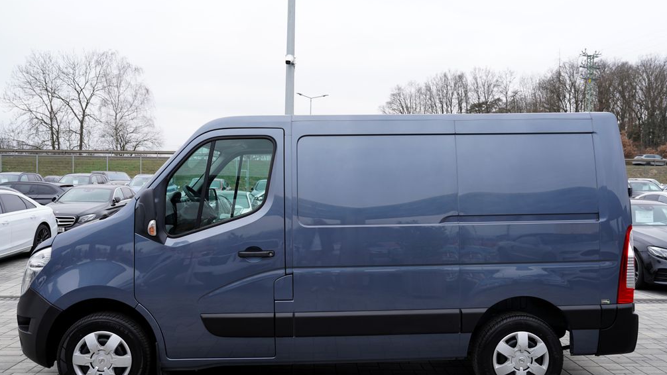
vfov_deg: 36.6
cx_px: 336
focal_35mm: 32
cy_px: 206
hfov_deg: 61.0
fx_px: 566
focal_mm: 30
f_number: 5
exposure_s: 1/100
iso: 100
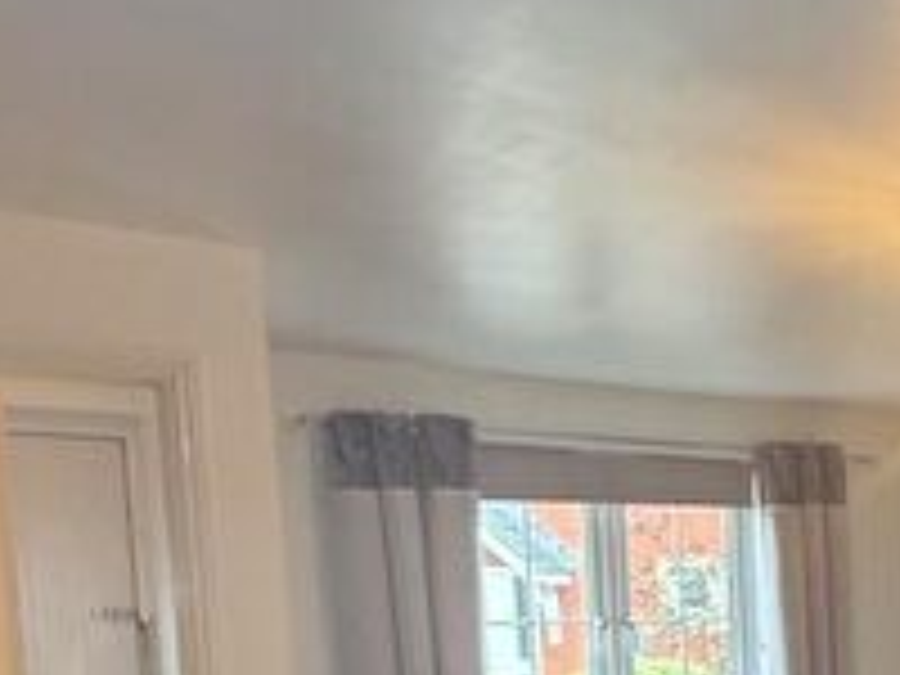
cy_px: 709
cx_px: 1269
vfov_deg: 27.6
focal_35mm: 49
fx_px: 1274
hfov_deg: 28.7
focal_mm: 2.22
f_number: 2.2
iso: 500
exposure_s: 1/100
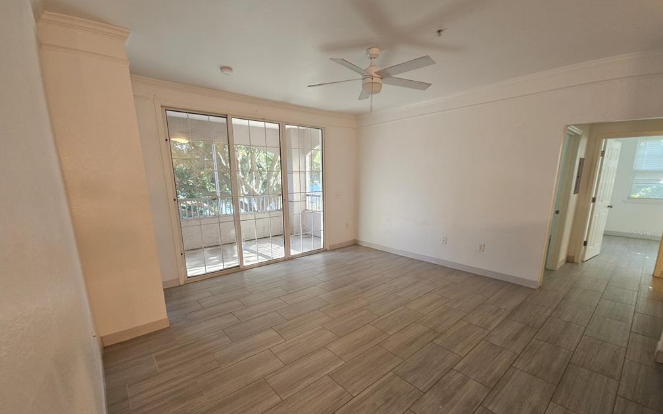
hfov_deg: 105.3
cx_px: 332
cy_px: 233
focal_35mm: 14
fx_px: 253
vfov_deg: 78.3
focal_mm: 2.2
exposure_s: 1/60
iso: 200
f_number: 2.2
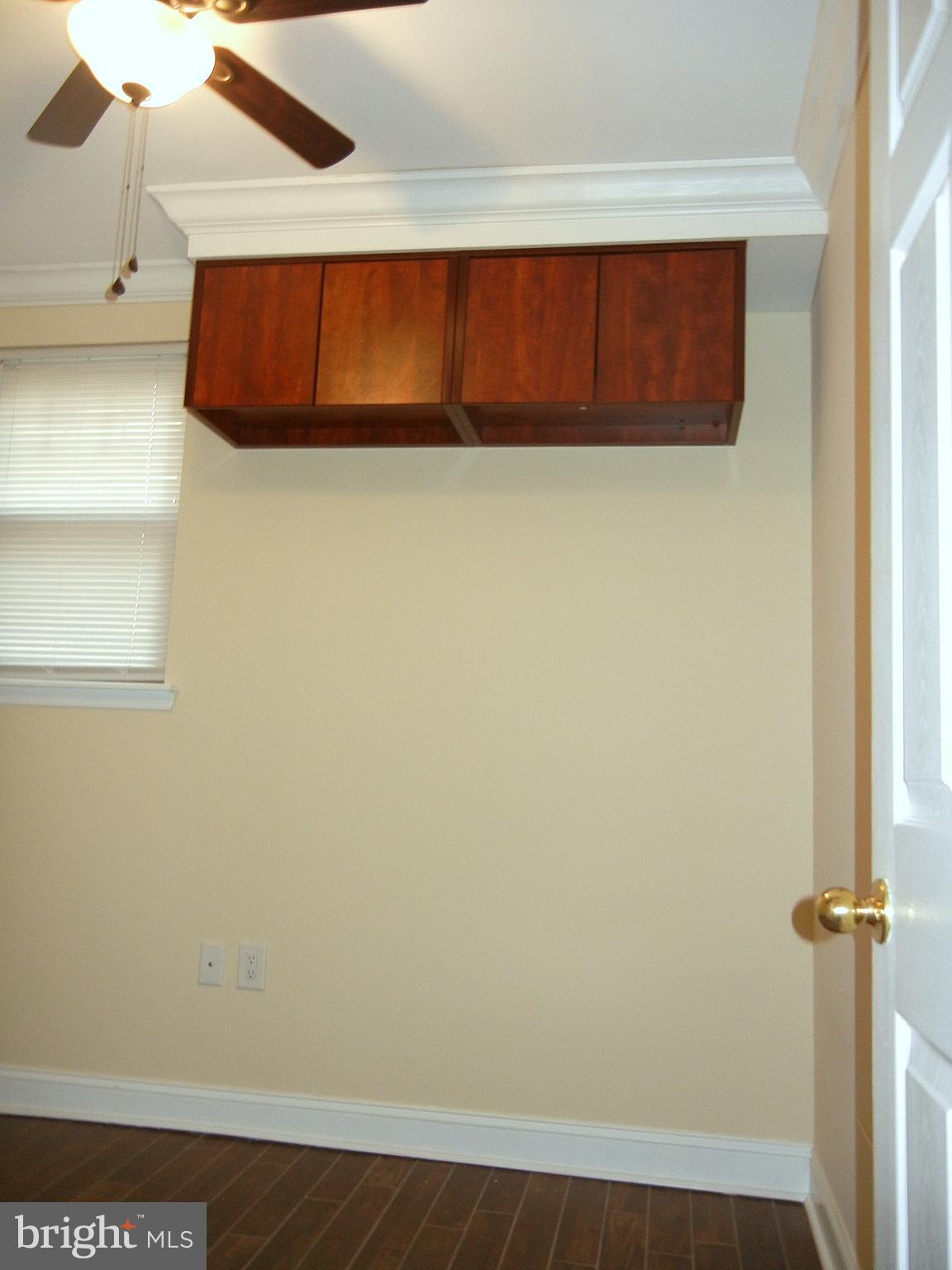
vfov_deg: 60.0
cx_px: 476
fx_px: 1100
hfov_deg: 46.8
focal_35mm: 30
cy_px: 635
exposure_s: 1/30
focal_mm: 5.4
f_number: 3.5
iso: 200
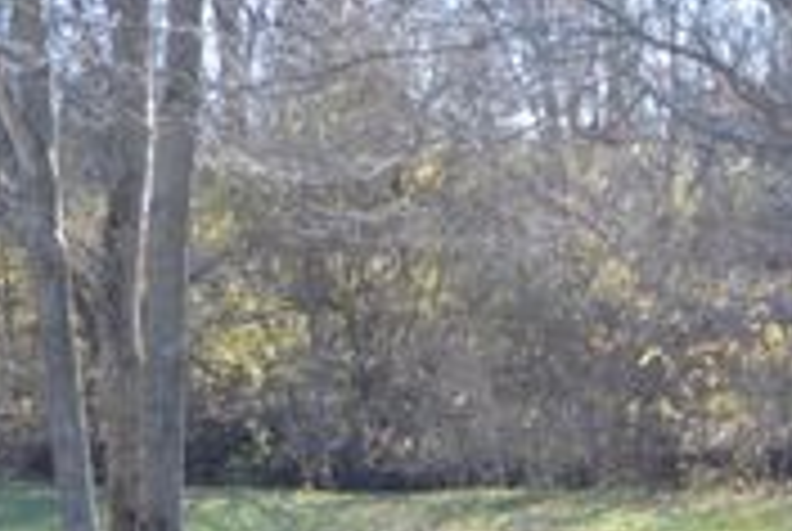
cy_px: 385
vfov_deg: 13.4
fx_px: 2248
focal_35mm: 102
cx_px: 414
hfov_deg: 20.0
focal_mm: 24
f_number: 5.6
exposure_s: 1/125
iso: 110
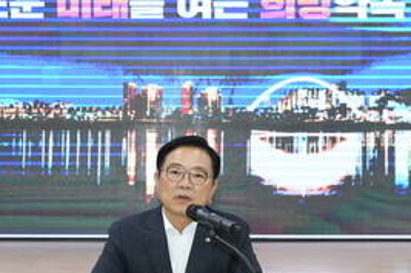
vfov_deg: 15.0
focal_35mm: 91
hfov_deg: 22.4
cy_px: 143
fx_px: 1037
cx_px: 172
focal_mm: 38
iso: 5000
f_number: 4.5
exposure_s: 1/320
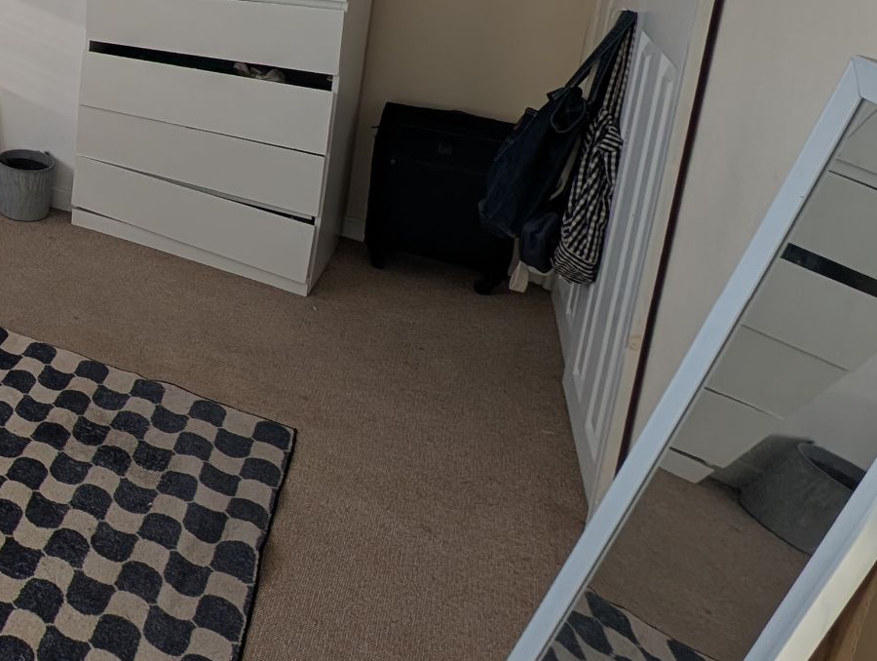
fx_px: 812
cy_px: 6
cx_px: -194
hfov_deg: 39.4
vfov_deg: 39.3
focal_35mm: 32
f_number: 1.95
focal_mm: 2.23
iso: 63
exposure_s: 1/770
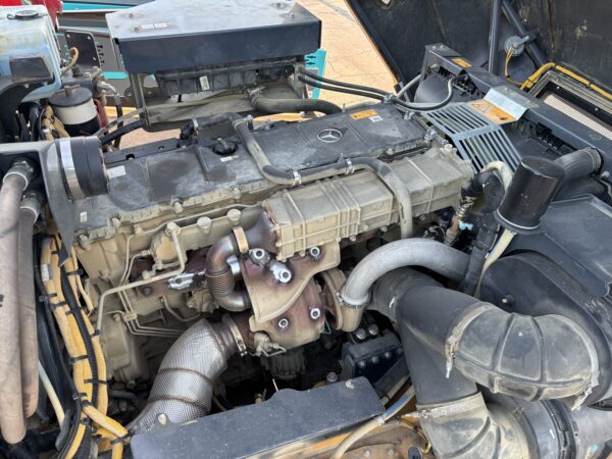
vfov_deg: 53.1
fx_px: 460
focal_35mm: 26
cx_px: 306
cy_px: 230
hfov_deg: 67.3
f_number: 1.6
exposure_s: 1/95
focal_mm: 5.96
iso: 125
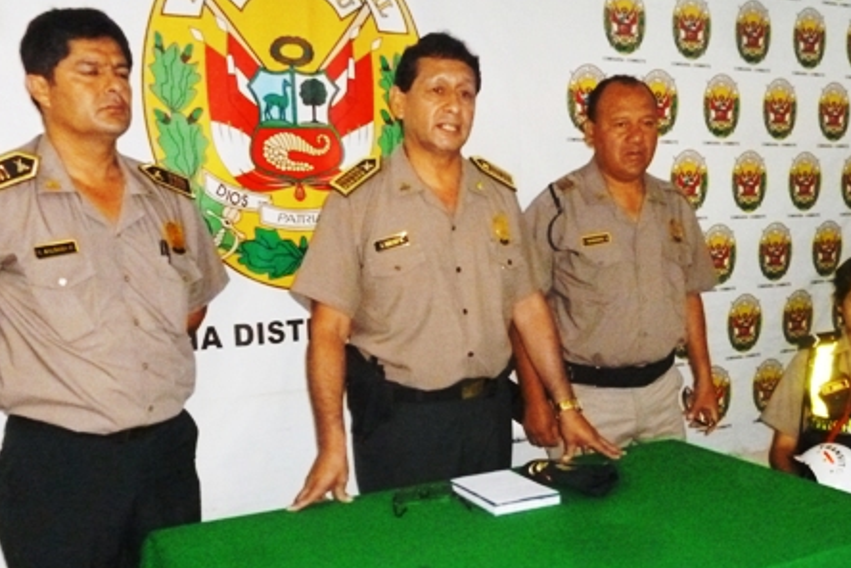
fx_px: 993
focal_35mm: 42
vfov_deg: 31.5
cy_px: 397
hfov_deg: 46.0
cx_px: 531
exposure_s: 1/60
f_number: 3.1
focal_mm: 5
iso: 1000
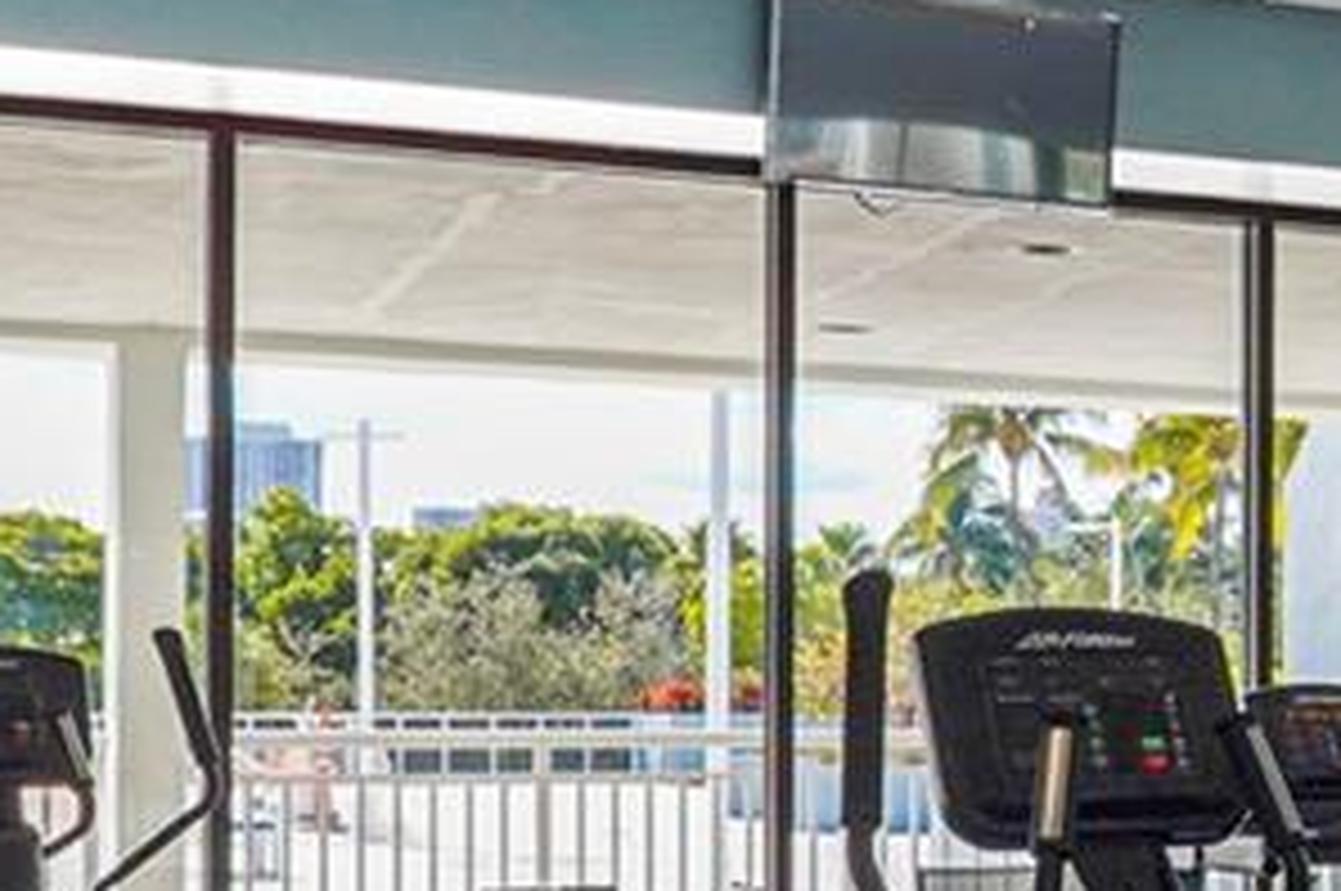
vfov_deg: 15.8
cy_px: 508
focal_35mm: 86
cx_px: 1899
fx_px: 3200
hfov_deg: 20.8
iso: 200
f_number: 8
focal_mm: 16
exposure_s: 1/30
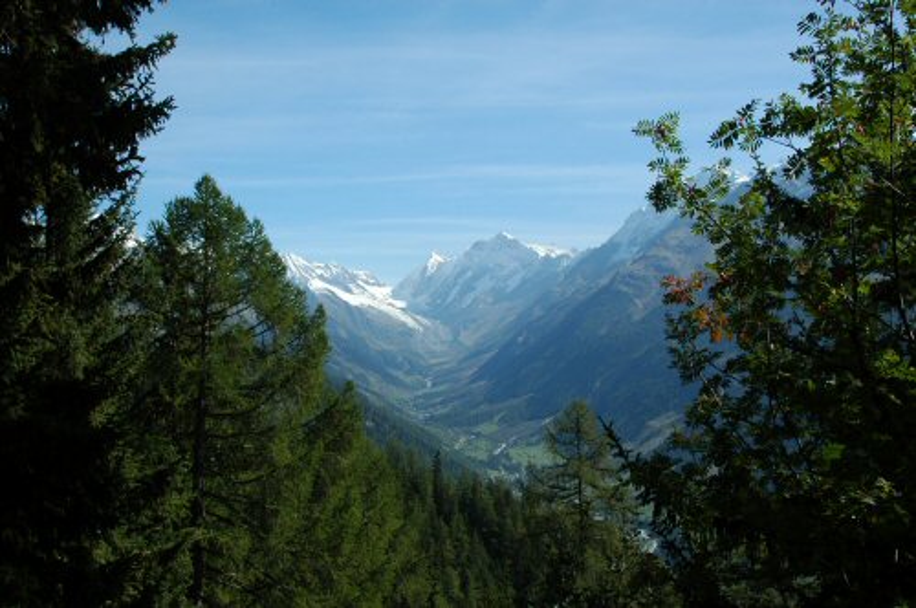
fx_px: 1067
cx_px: 458
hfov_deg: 46.5
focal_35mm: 42
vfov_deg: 31.8
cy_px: 304
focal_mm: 28
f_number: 13
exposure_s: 1/160
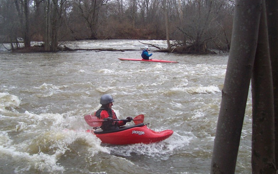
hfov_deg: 49.3
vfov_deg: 32.0
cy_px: 79
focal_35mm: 40
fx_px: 303
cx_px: 137
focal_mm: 5.6
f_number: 2.8
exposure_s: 1/180
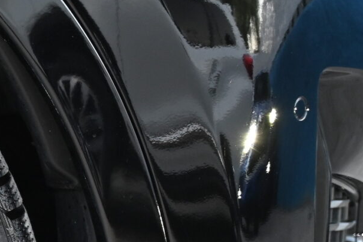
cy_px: 389
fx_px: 1916
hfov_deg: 10.1
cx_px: -349
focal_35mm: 190
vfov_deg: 7.1
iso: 800
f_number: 4
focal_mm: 45
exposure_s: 1/125
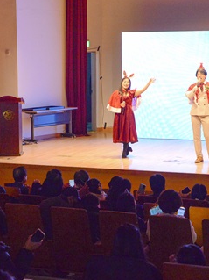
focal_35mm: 98
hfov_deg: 15.1
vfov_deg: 20.0
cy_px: 122
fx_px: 789
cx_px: 101
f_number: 5
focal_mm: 50
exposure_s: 1/200
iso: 4000
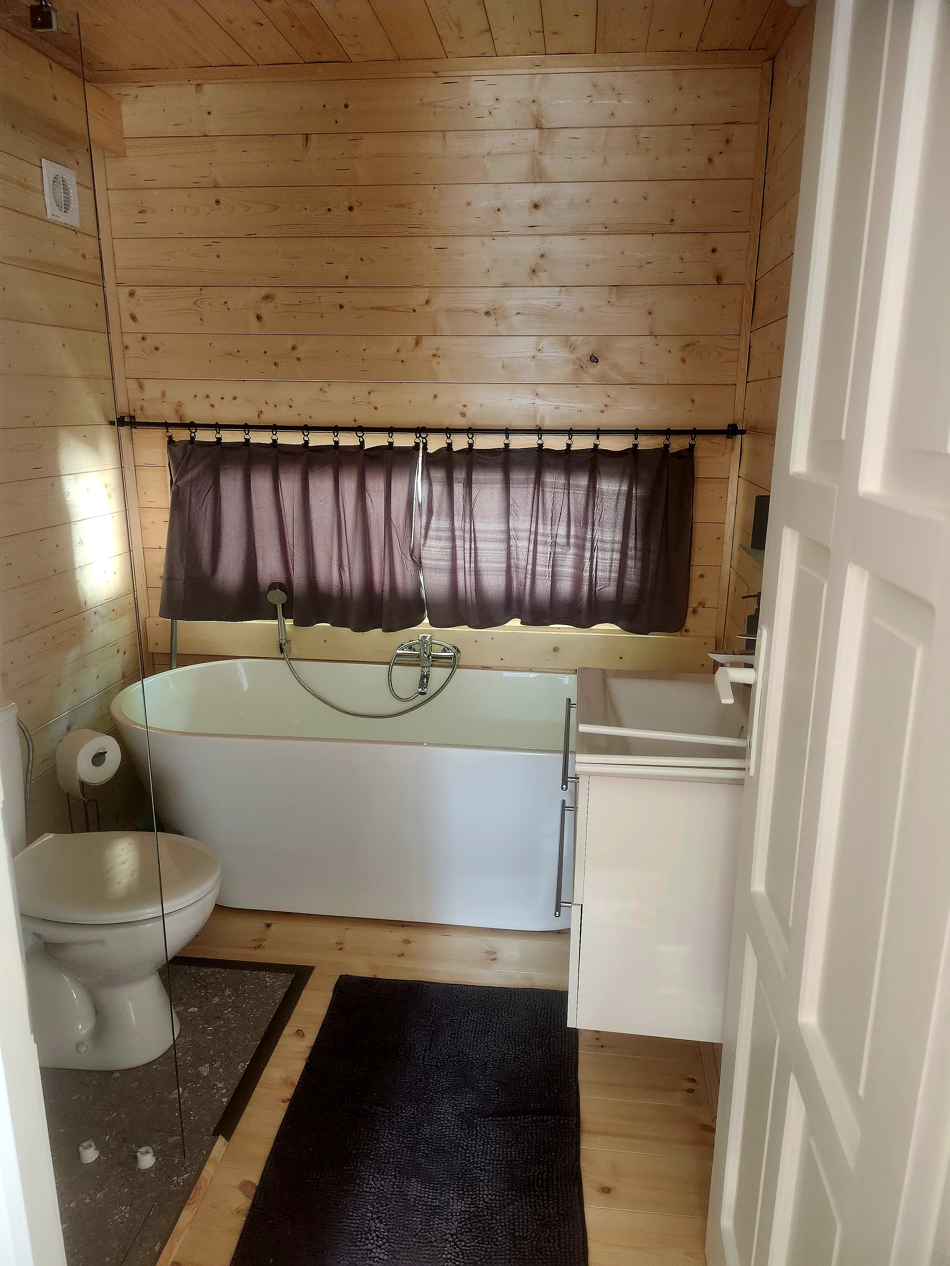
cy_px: 633
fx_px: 878
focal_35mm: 24
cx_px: 475
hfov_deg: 56.8
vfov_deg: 71.6
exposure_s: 1/101
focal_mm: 5
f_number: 1.8
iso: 800
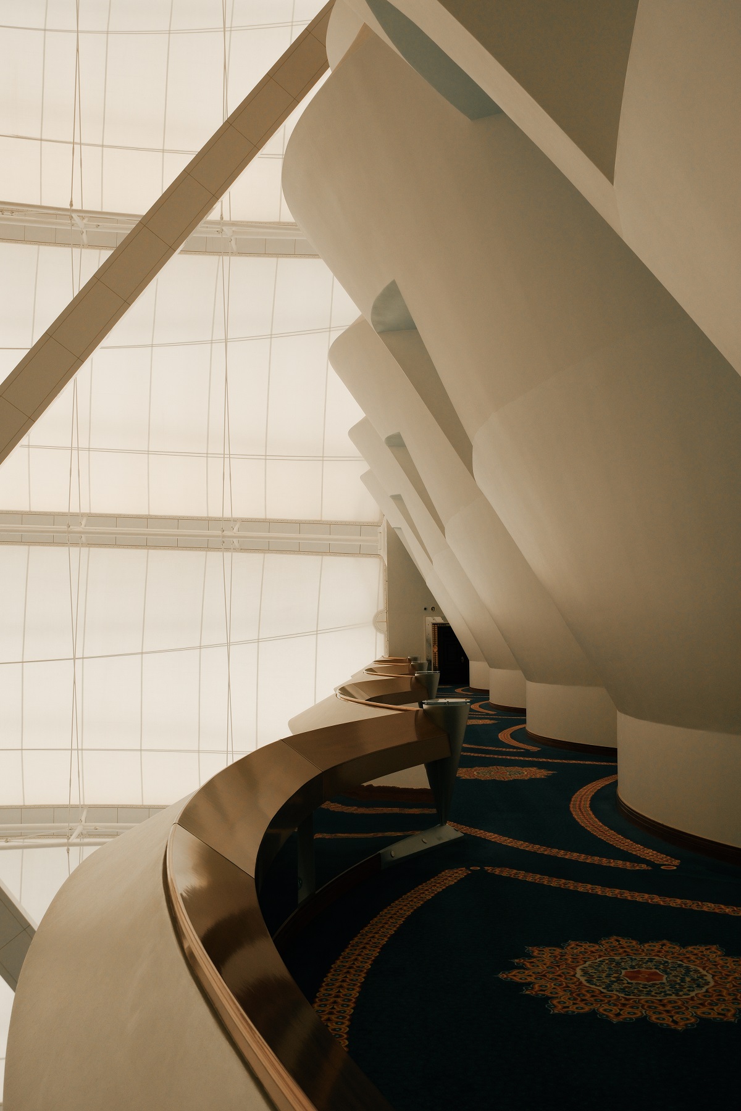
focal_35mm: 34
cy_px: 556
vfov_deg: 55.8
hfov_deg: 38.9
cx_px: 370
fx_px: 1050
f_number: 5
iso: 500
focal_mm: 22.8
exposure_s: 1/250
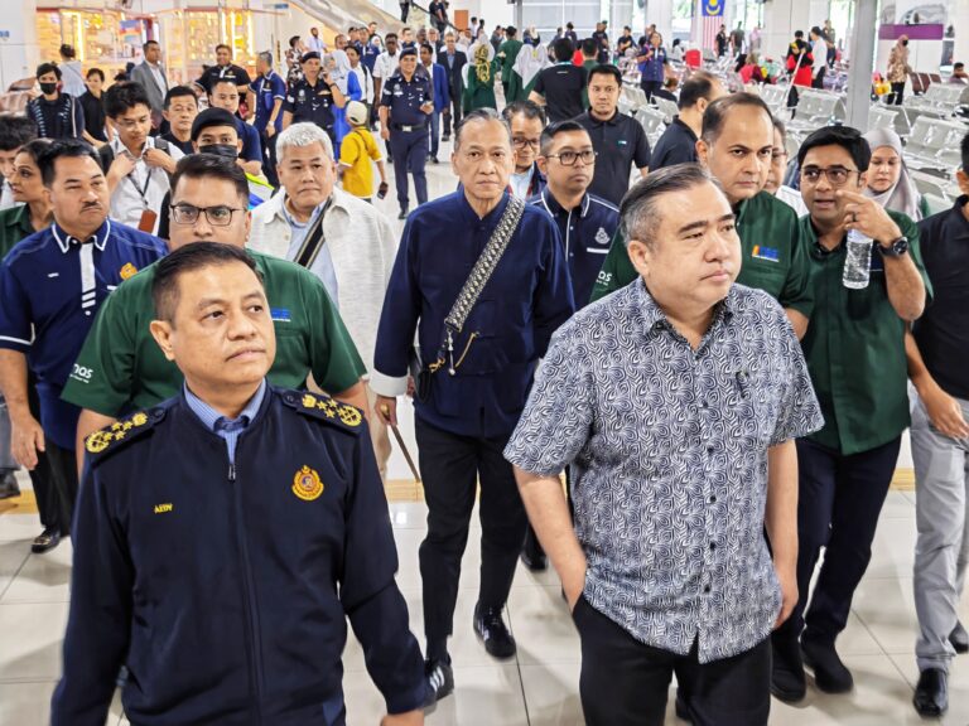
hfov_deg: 41.2
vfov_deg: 31.5
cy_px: 363
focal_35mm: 46
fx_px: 1288
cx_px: 484
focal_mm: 6.55
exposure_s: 1/50
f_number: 1.6
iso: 200
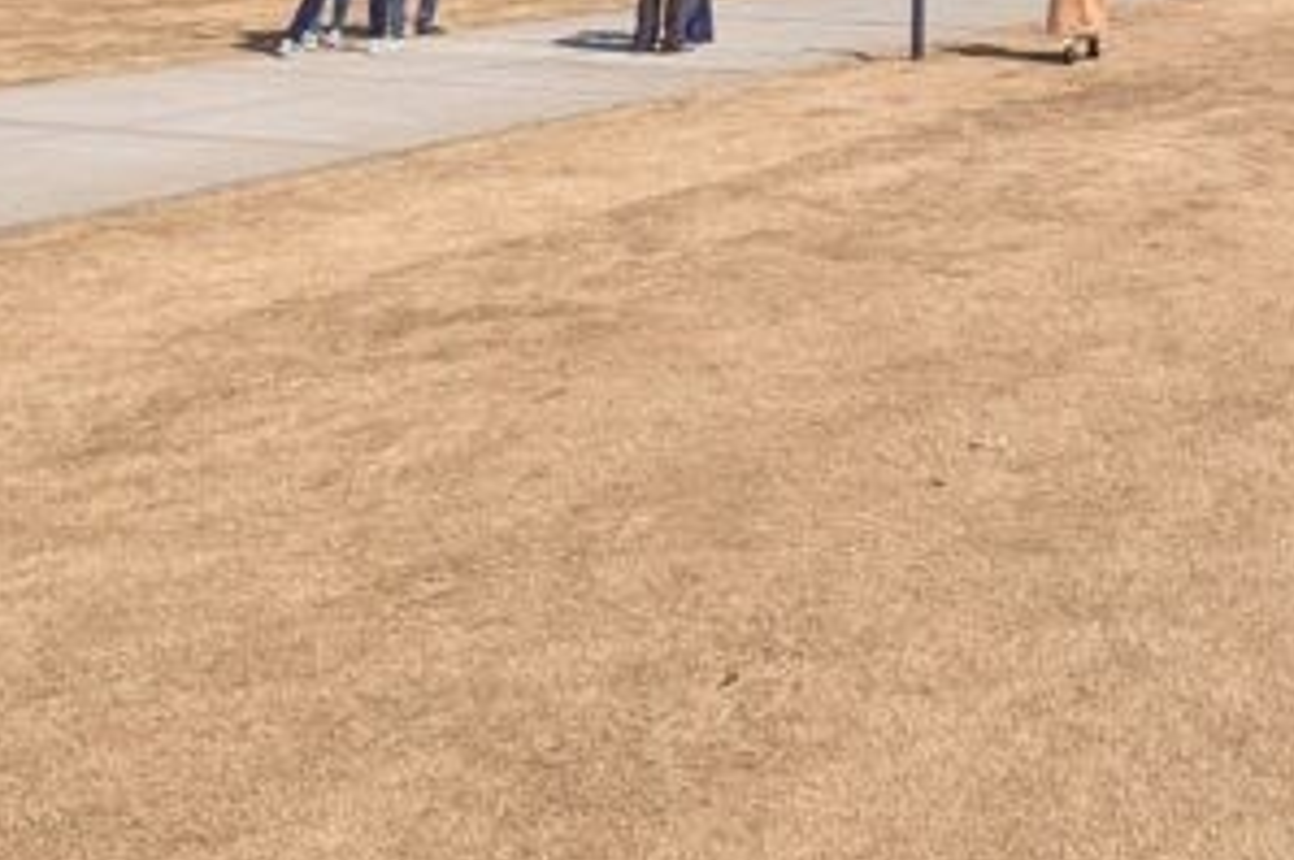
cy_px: -567
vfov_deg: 22.6
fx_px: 1544
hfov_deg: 38.1
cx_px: 1411
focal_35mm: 43
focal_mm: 2.02
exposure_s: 1/3257
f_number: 1.7
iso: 57
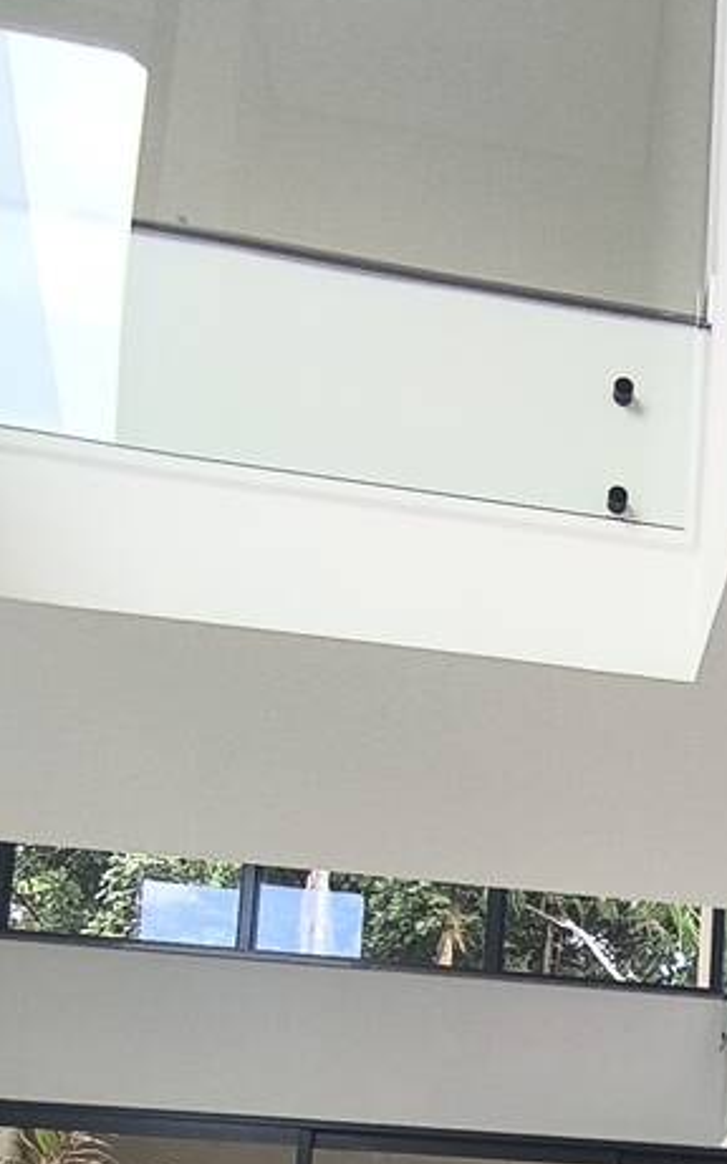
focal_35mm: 53
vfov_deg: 34.2
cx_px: 886
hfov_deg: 22.4
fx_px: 1681
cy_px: 1204
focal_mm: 1.65
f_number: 2.2
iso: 100
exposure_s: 1/120
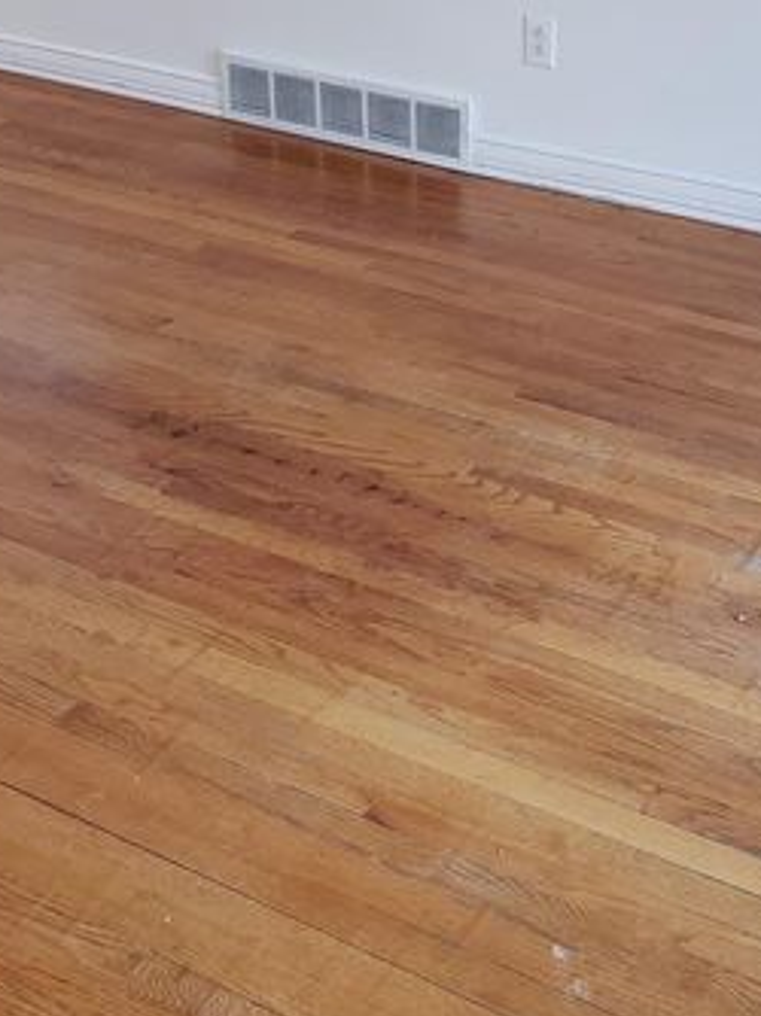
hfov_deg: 27.8
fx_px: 1526
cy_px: 257
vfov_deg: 36.0
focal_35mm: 52
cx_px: 521
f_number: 2.4
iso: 200
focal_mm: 4.3
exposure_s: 1/50
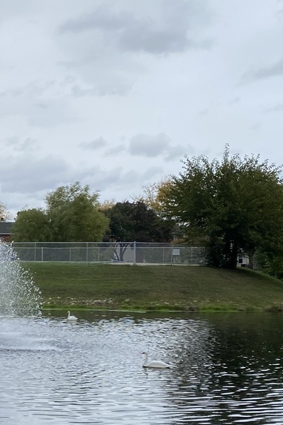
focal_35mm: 68
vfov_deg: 29.5
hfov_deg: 17.7
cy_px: 271
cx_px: -153
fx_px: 802
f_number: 1.8
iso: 32
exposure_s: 1/1346
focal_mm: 4.25
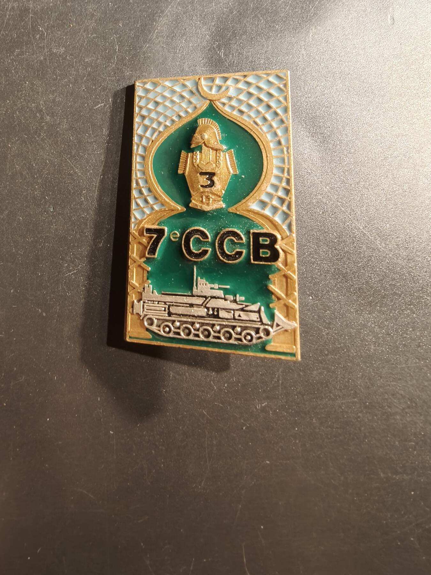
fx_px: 382
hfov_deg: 58.9
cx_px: 216
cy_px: 288
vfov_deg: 73.9
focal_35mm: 23
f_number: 2
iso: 500
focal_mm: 2.32
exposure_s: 1/50
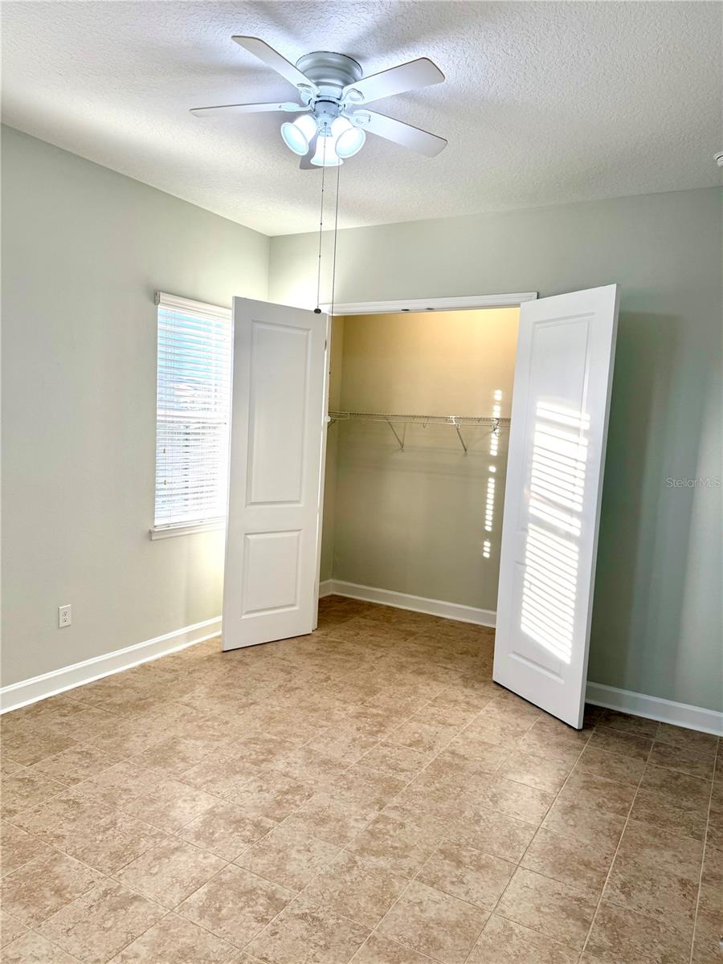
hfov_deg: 56.8
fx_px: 668
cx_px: 362
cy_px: 482
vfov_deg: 71.6
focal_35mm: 24
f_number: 1.78
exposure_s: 1/169
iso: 80
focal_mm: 6.76
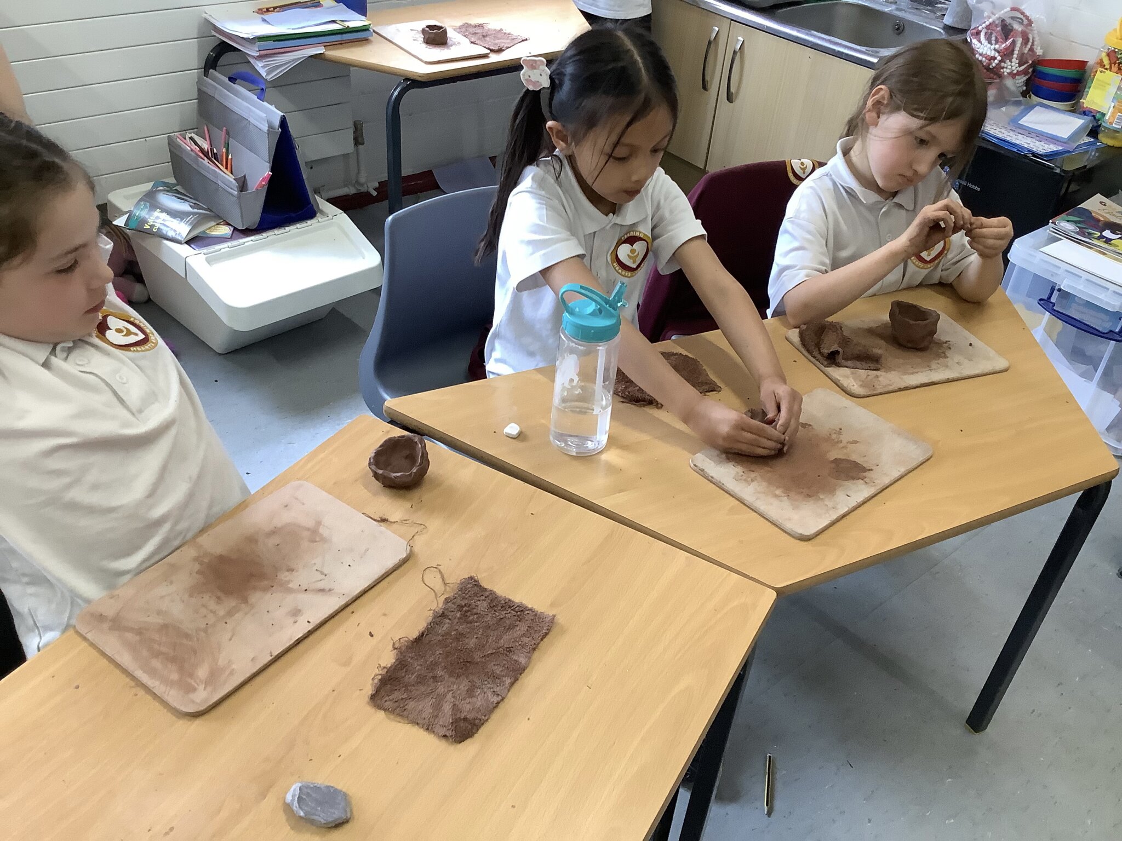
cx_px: 561
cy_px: 420
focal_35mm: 31
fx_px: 1005
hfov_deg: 58.4
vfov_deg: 45.4
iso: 200
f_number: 2.4
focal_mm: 3.3
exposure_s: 1/50
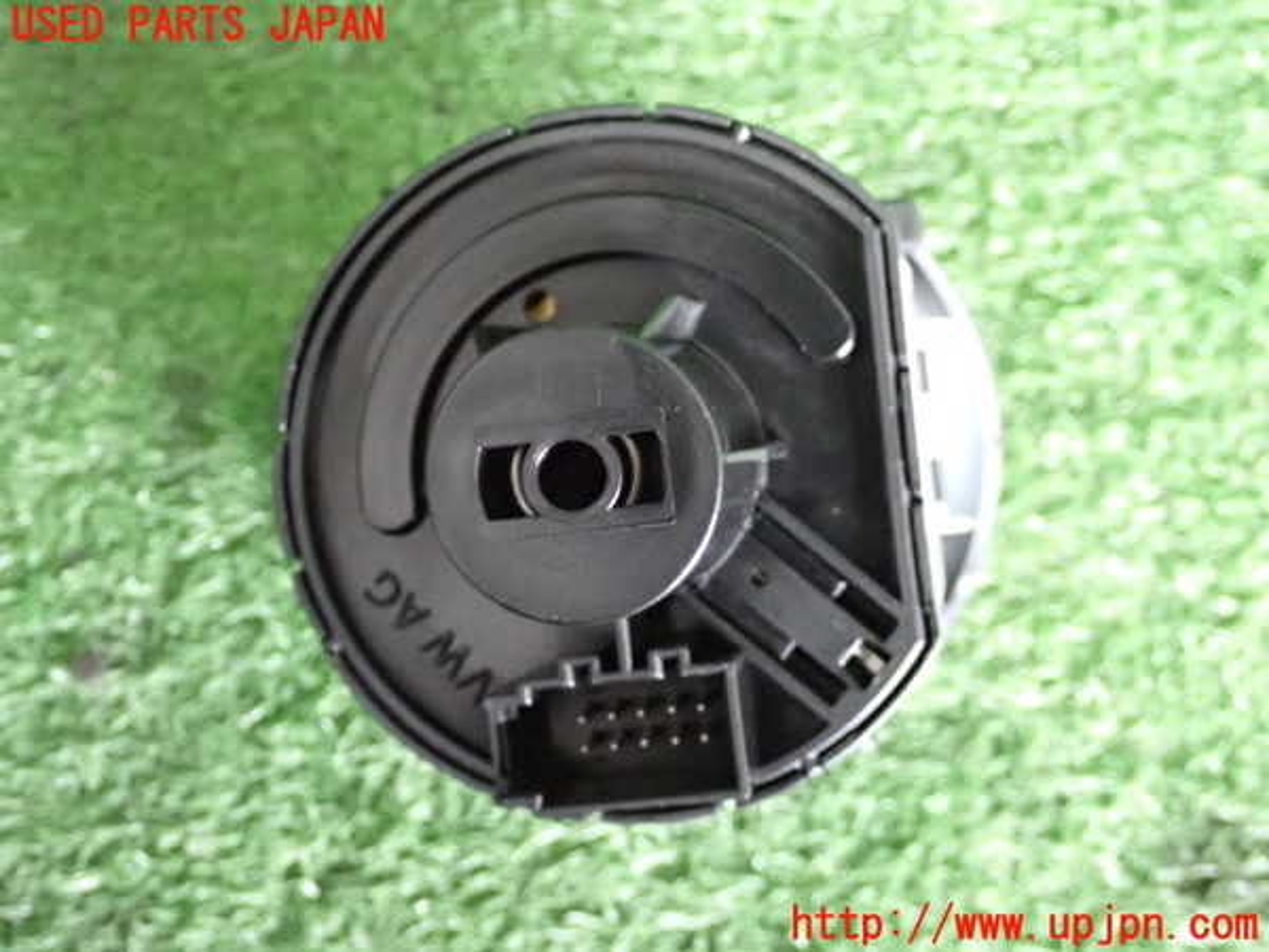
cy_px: 476
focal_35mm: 62
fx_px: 2273
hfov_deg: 31.2
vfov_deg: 23.7
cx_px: 634
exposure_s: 1/80
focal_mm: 11.09
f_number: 3.6
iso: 4000
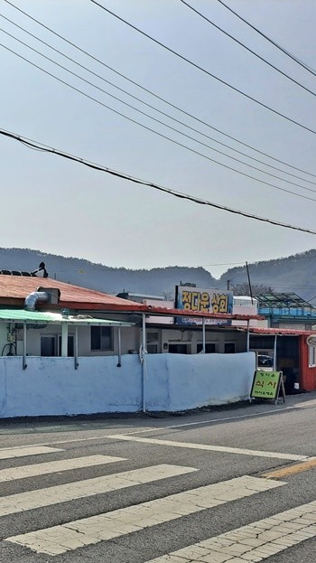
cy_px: 338
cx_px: -126
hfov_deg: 23.8
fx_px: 626
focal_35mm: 42
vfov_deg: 48.1
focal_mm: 5.23
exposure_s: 1/3003
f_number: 1.8
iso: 25
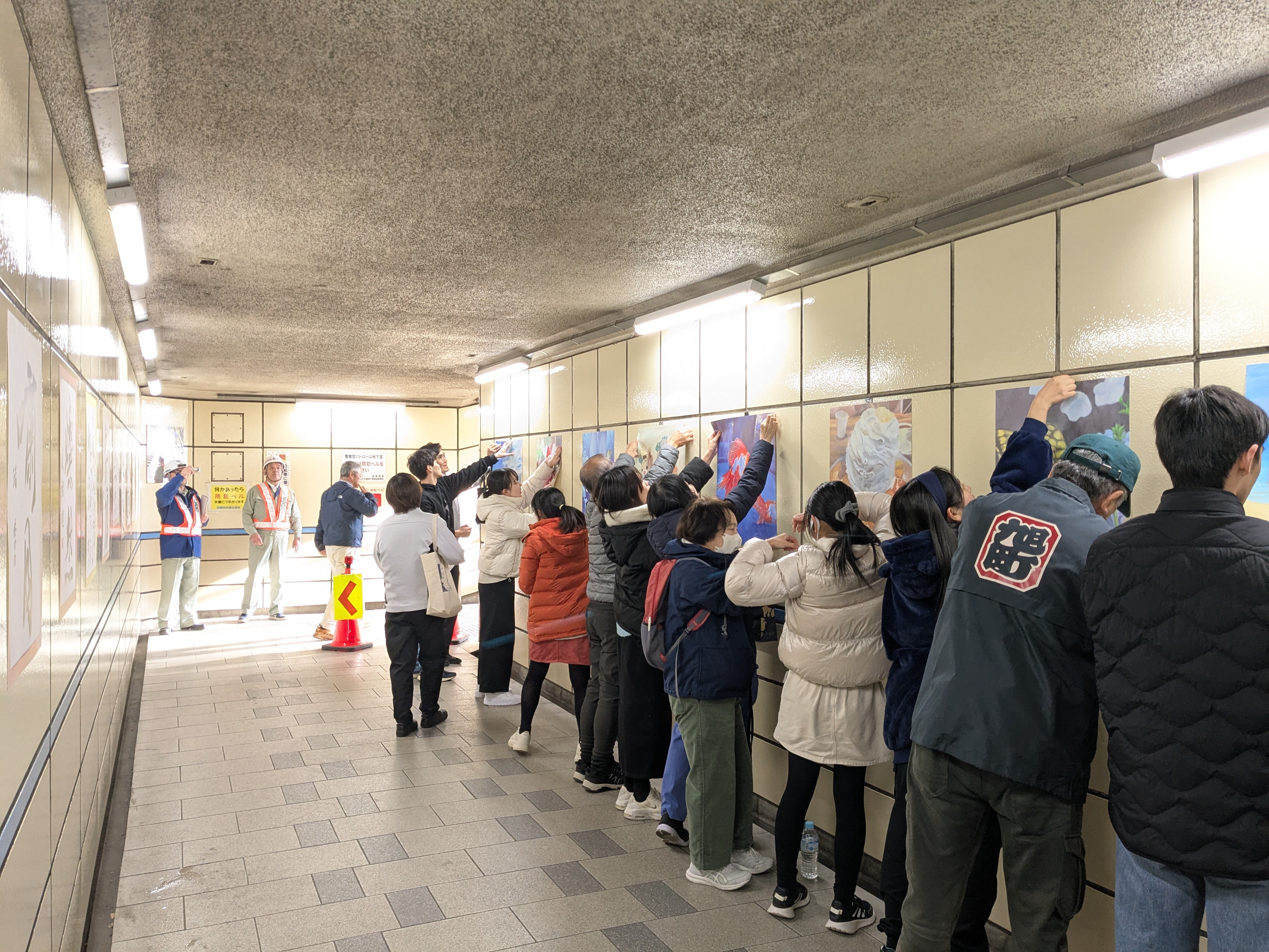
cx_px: 634
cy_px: 476
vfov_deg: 51.4
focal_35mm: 27
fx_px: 990
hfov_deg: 65.3
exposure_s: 1/99.9
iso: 144
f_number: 1.73
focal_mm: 4.38
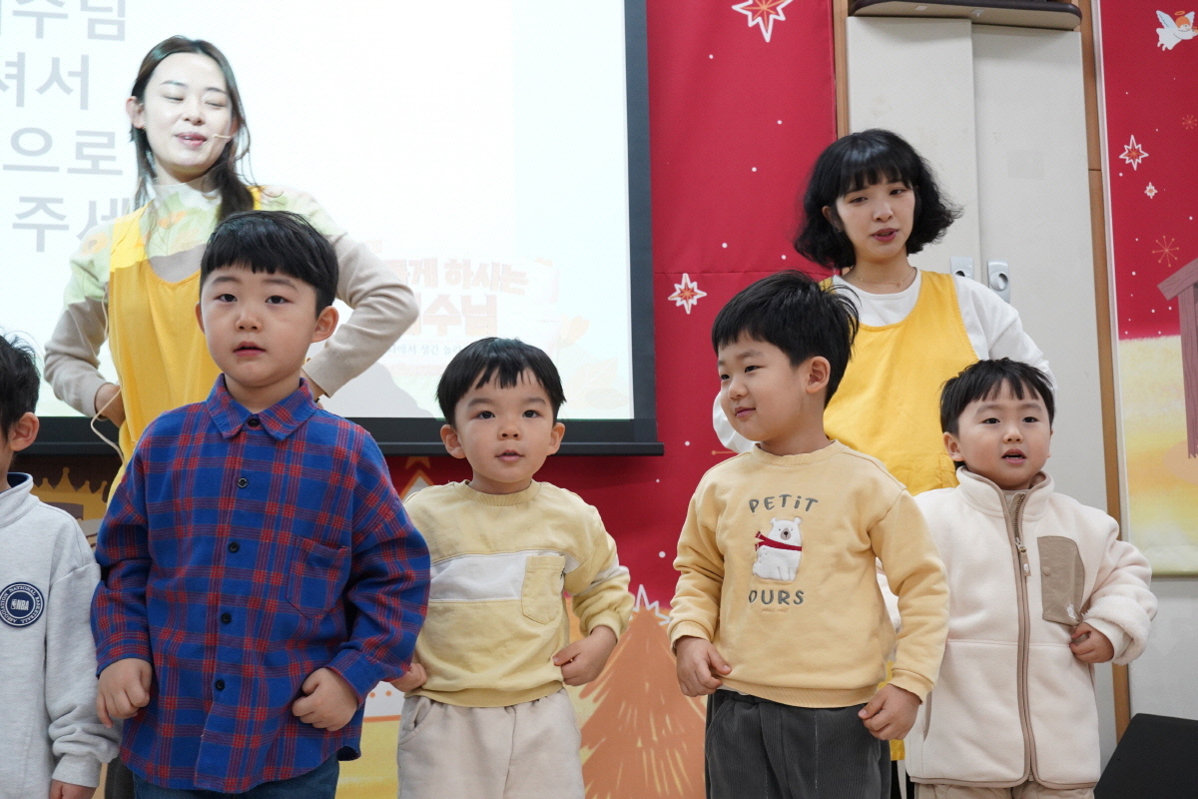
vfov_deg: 29.2
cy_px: 400
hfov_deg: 42.7
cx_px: 599
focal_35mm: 46
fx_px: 1531
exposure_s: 1/80
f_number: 7.1
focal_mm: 46
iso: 2500
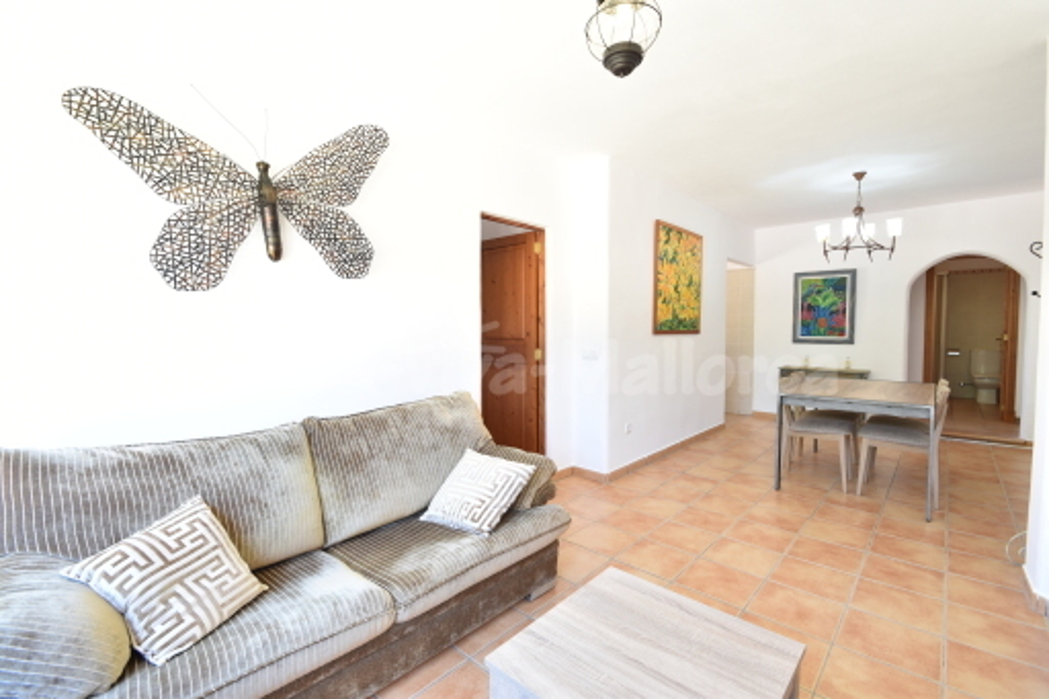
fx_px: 437
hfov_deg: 100.4
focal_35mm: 15
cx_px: 524
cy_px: 350
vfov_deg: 77.3
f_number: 5.6
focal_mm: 10
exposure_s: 1/6
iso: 100
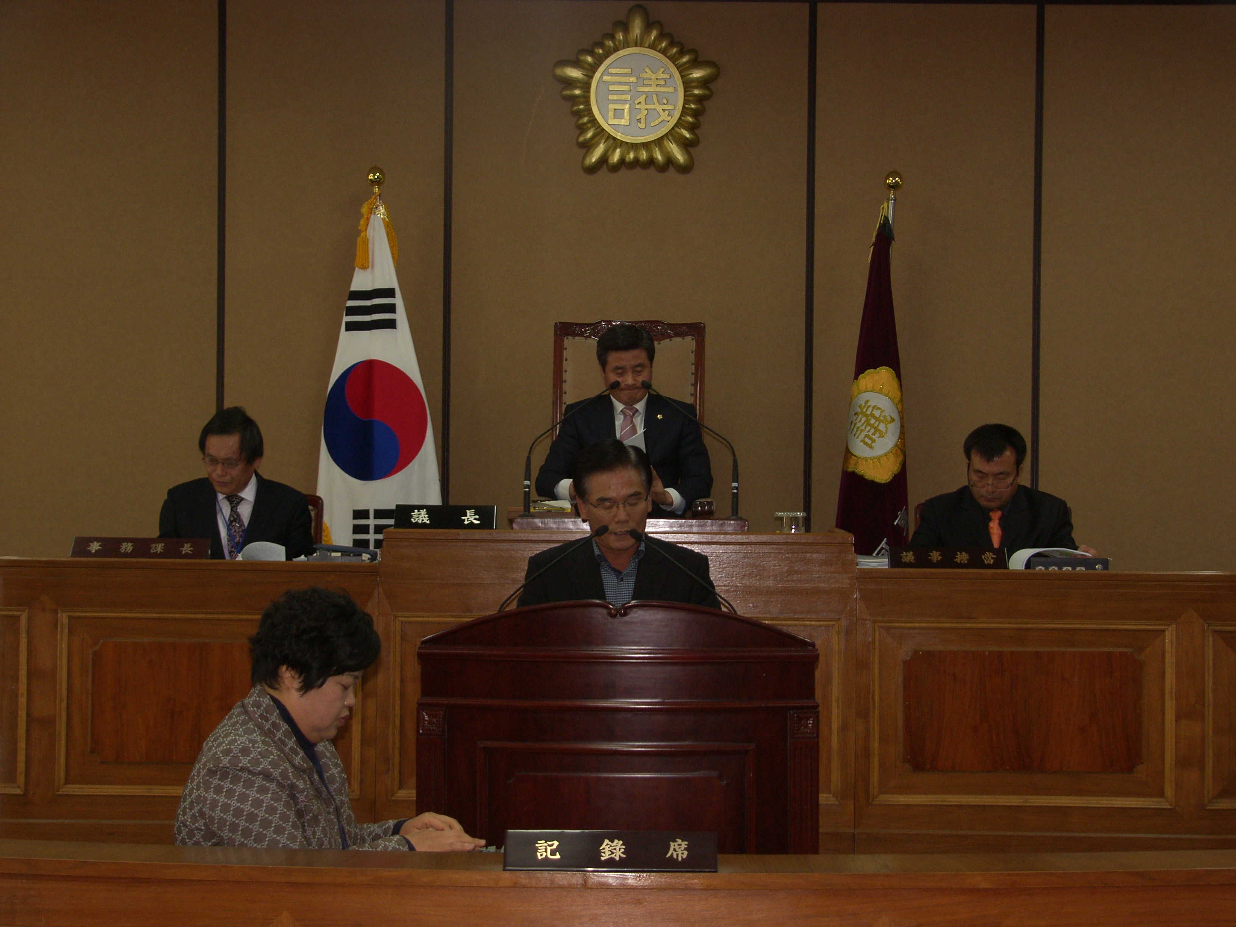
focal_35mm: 70
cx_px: 618
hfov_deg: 27.8
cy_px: 464
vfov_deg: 21.0
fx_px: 2499
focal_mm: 18
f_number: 3.2
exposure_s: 1/60
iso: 100
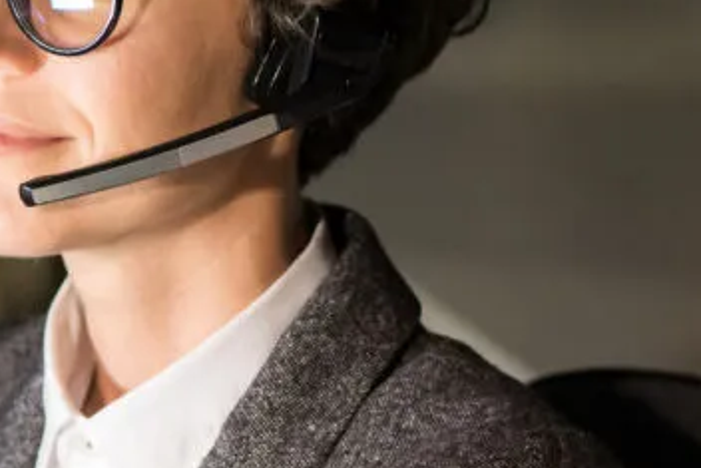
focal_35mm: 362
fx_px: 7051
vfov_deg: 3.8
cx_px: -402
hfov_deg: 5.6
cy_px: 343
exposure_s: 1/100
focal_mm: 85
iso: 800
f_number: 2.2
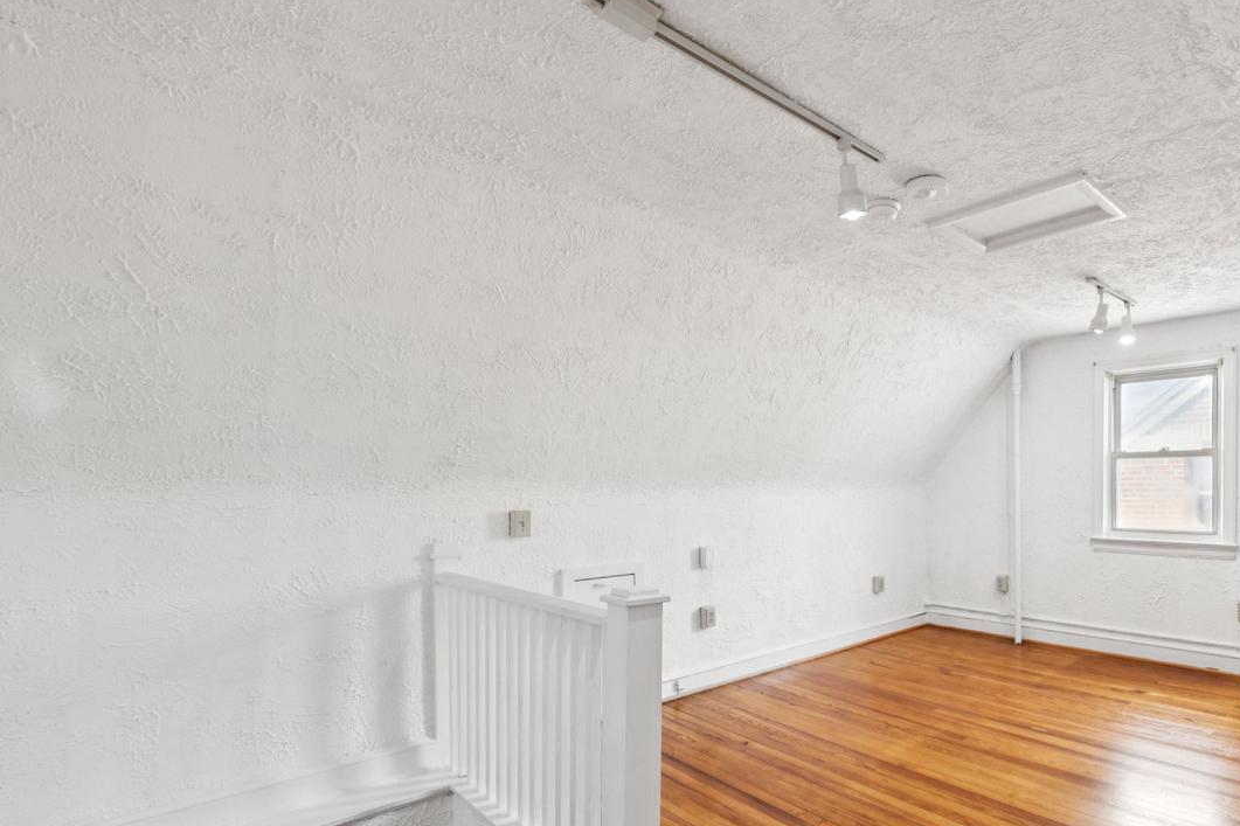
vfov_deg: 63.9
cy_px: 499
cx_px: 823
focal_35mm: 19
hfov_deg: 84.0
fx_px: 654
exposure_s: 1/13
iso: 250
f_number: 9
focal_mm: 14
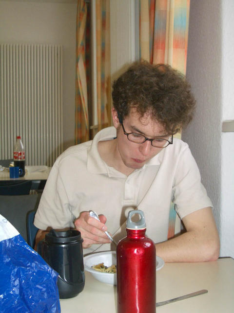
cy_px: 156
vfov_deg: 38.9
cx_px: 117
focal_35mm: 49
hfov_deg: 29.7
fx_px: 442
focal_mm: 8.2
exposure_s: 1/60
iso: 100
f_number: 3.1
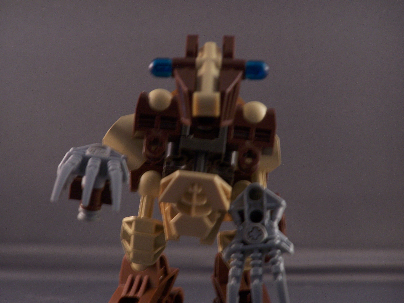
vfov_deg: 6.2
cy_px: 152
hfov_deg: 8.3
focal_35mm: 238
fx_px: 2778
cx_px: 202
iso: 140
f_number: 3.3
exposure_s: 1/8
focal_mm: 39.5
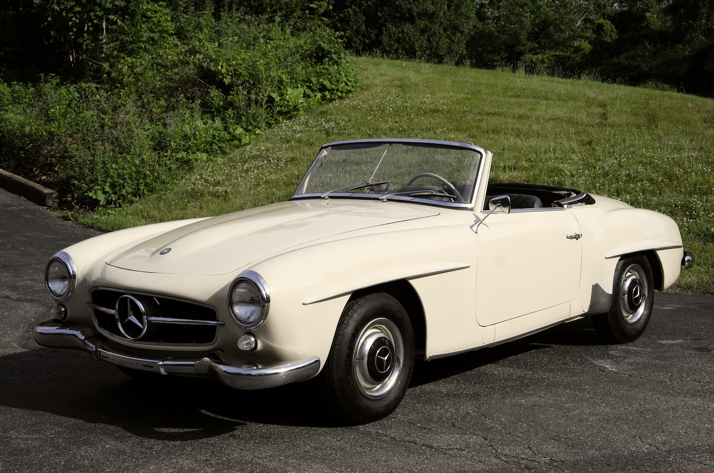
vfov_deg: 23.3
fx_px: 1148
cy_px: 236
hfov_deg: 34.5
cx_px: 357
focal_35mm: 58
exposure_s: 1/2000
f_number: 6.3
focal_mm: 39
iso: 200
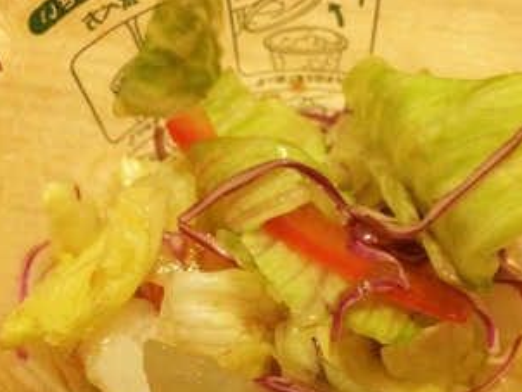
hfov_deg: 39.4
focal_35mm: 48
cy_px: 293
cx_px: 318
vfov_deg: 29.8
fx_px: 724
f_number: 2.2
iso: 400
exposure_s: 1/15
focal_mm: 4.15
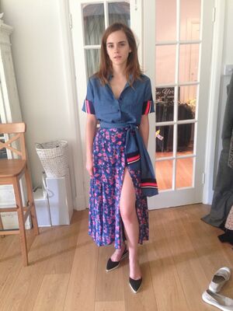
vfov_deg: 55.4
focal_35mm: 33
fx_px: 296
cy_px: 156
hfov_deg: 42.9
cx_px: 116
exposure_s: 1/20
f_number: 2.4
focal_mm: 4.12
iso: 160
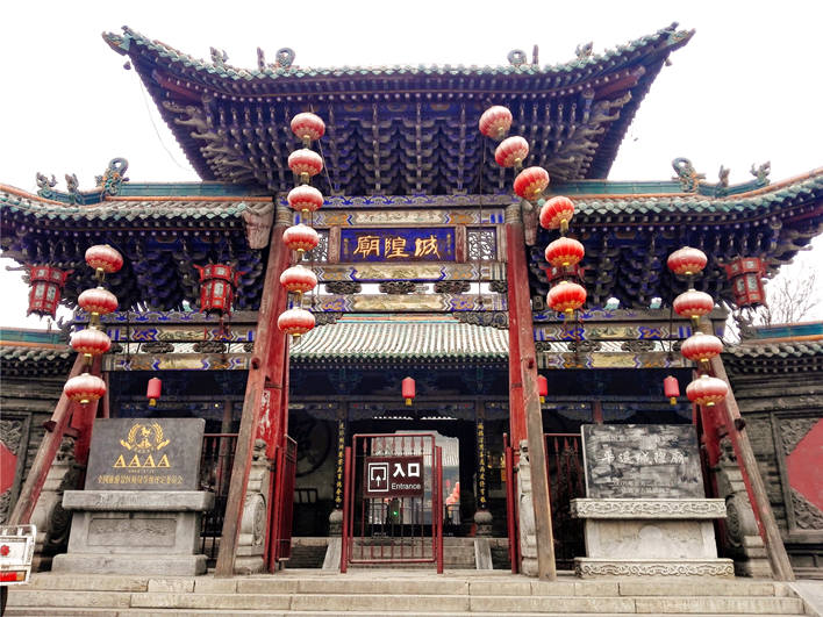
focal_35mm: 28
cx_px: 412
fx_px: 666
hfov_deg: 63.4
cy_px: 308
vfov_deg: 49.7
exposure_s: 1/50
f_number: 2
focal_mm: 3.79
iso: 50
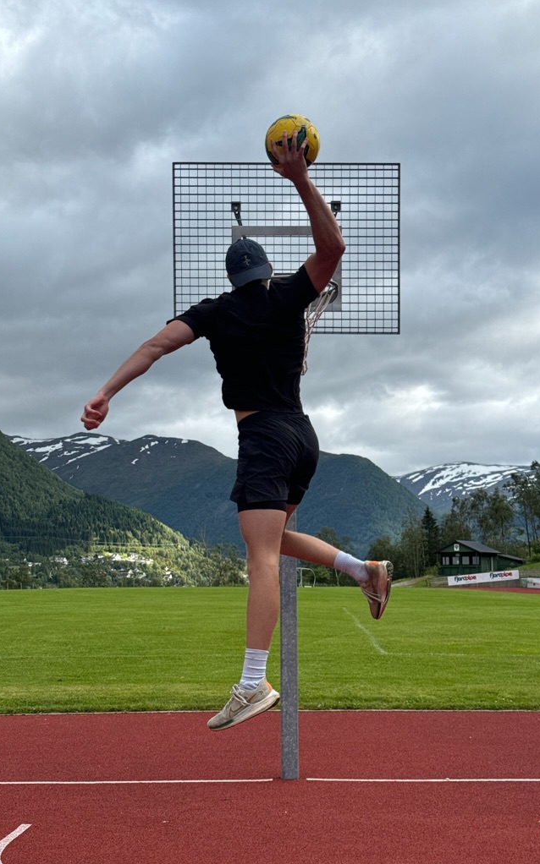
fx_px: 1202
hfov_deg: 25.3
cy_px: 432
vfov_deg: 39.6
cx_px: 293
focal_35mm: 51
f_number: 1.78
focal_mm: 6.76
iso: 64
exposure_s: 1/2252
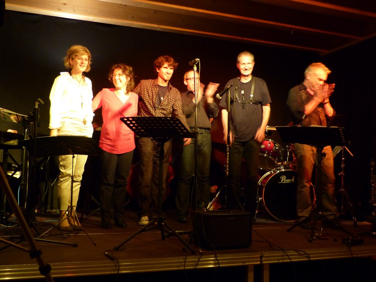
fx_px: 391
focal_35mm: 36
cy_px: 141
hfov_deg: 51.4
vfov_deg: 39.7
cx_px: 188
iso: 400
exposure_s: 1/15
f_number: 2.8
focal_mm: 6.4
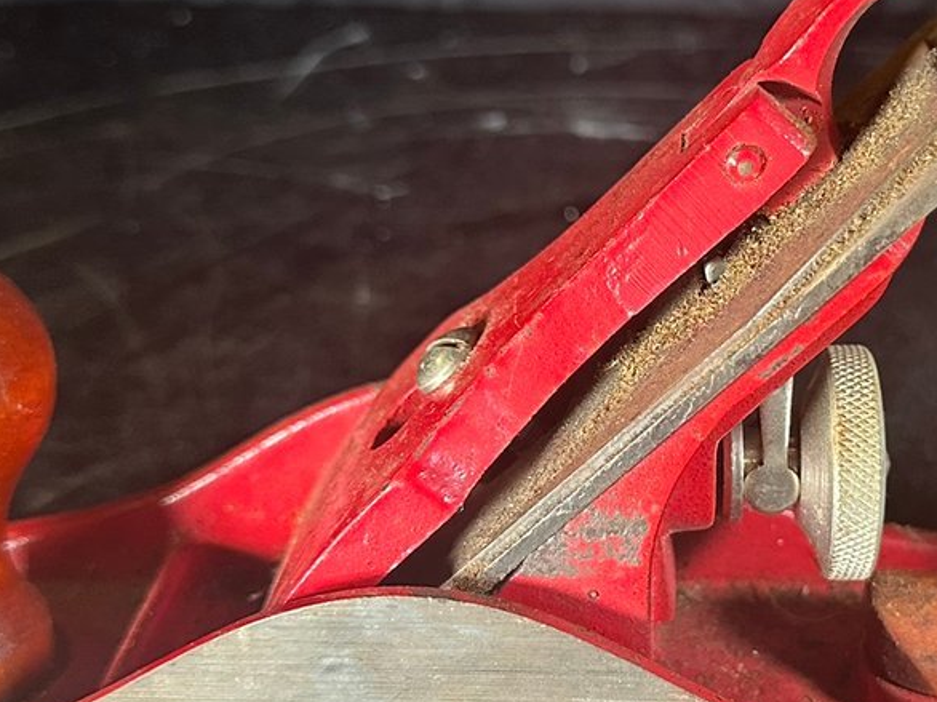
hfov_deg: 30.6
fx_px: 1678
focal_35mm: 62
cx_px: 714
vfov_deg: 23.6
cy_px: 377
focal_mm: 6.86
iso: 320
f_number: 1.78
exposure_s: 1/60
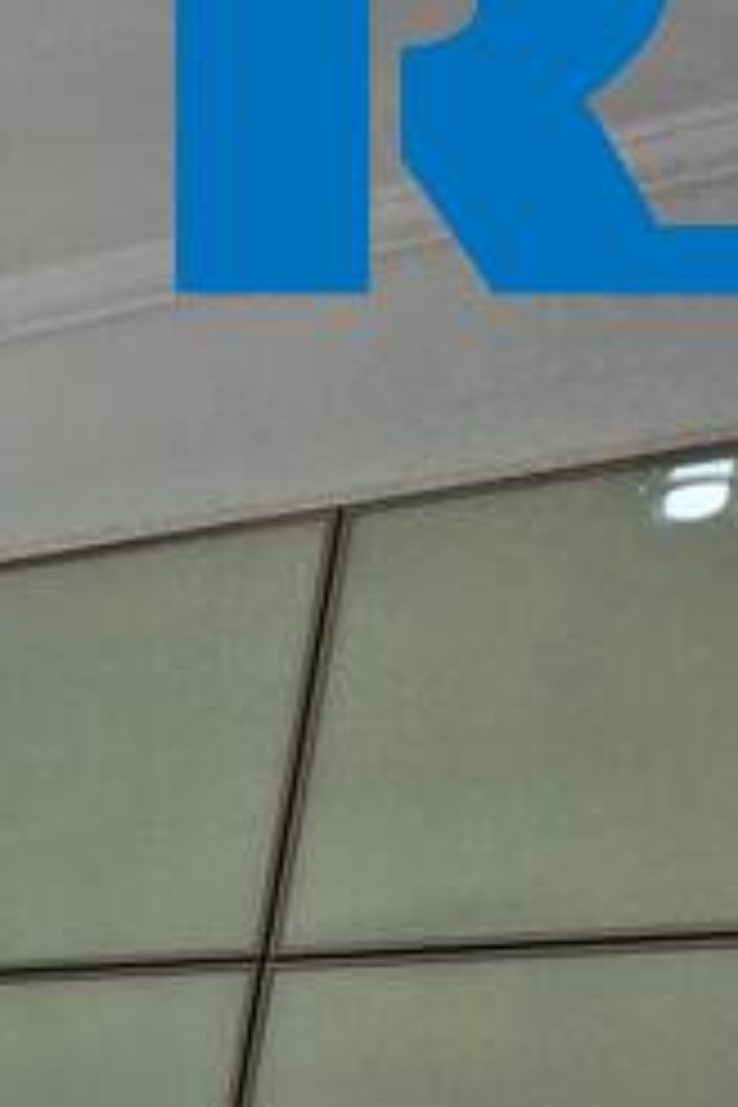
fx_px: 2429
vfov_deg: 20.8
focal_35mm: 79
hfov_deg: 10.1
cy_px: 1768
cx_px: -1701
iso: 50
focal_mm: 2.2
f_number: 2.2
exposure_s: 1/462
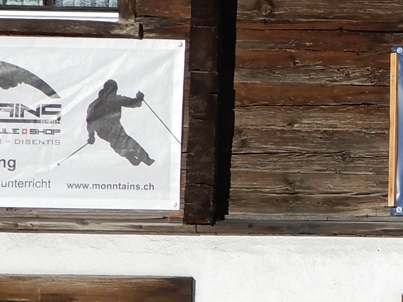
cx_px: 475
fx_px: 2224
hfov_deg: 10.2
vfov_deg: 7.8
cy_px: 154
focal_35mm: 191
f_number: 4
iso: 80
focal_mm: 7.5
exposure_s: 1/1250
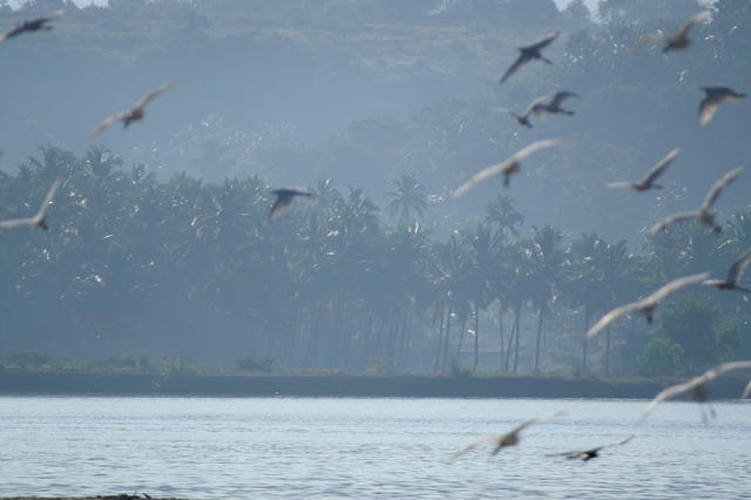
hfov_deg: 4.6
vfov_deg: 3.1
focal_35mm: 450
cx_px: 376
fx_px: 9382
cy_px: 250
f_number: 5.6
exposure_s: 1/2500
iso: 200
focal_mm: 300
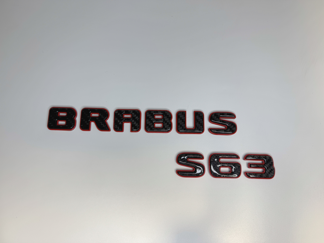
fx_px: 225
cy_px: 122
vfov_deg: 56.8
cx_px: 162
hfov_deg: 71.6
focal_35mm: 24
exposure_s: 1/100
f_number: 1.78
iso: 64
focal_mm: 6.76
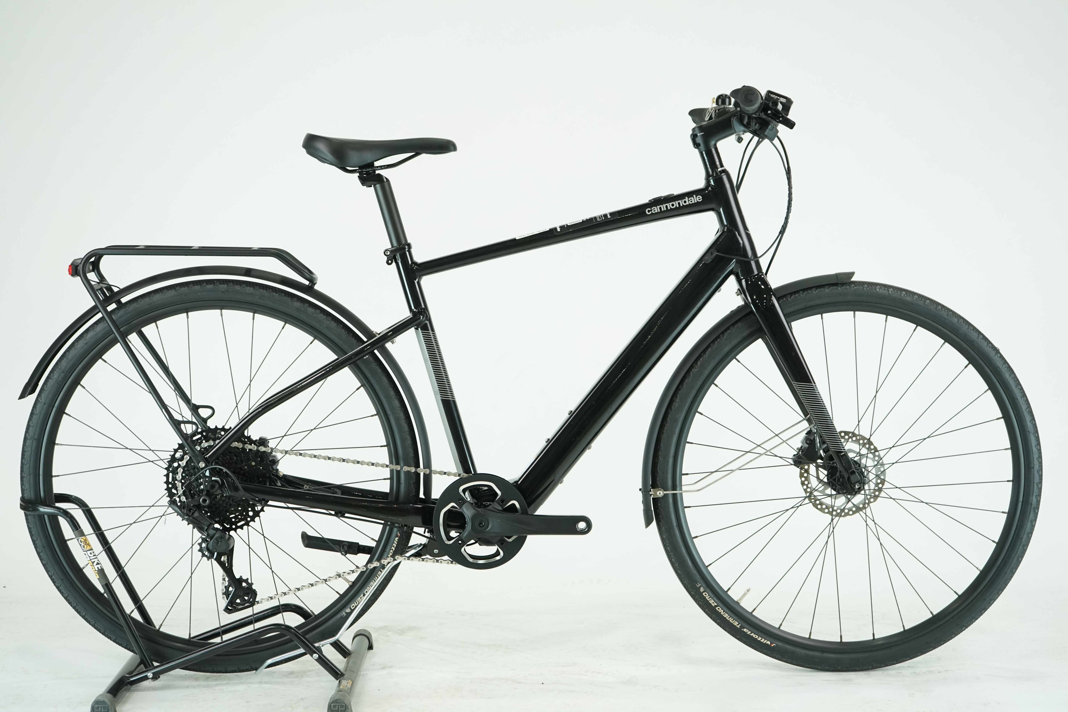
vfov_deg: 24.6
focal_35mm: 55
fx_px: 1632
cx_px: 534
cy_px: 356
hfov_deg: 36.2
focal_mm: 55
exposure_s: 1/200
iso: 1600
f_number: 5.6
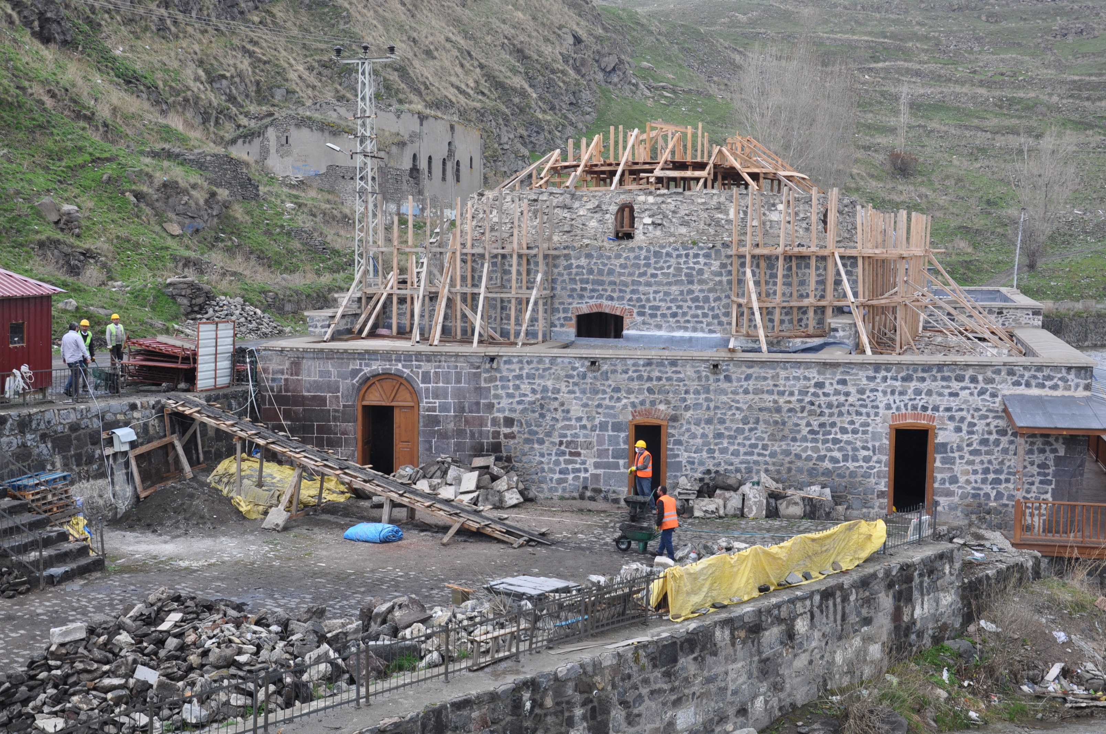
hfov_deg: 43.7
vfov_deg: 29.8
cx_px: 553
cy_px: 367
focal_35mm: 45
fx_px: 1381
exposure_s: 1/160
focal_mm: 30
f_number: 6.3
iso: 200
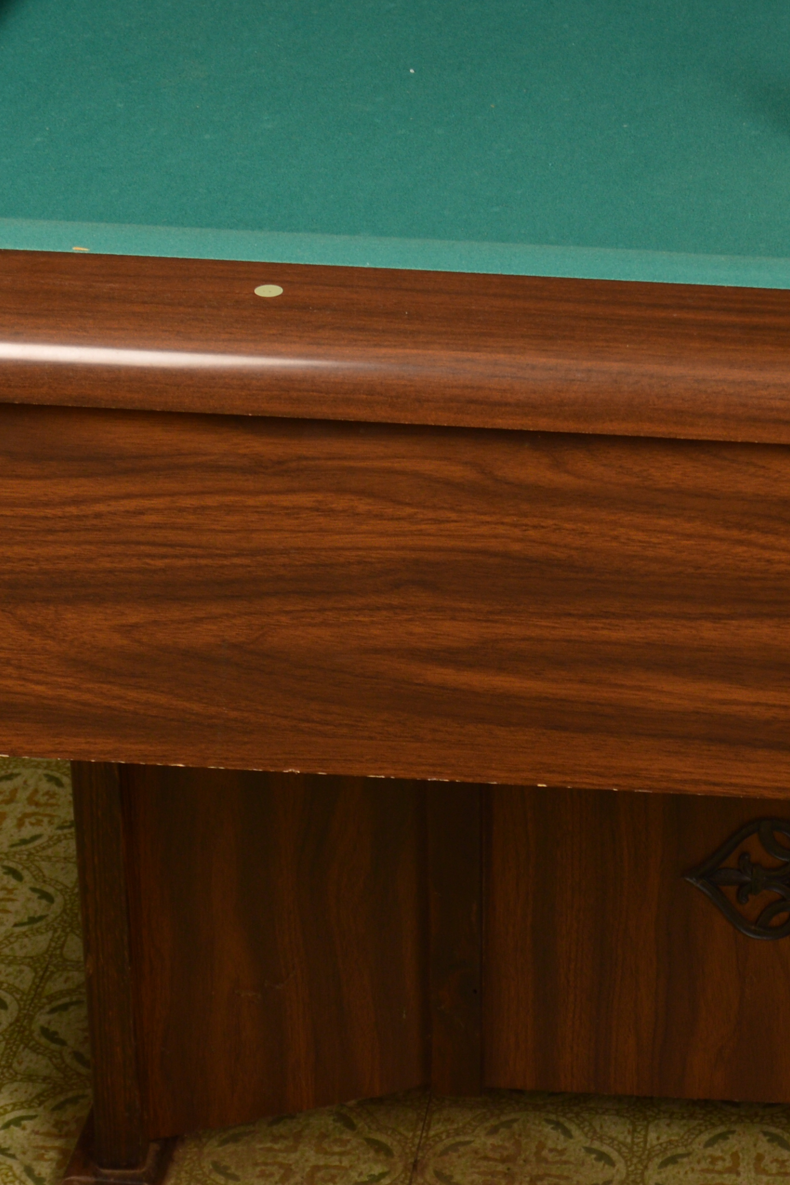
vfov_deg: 19.1
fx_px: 3521
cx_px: 806
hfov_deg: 12.6
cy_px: 646
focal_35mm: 107
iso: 100
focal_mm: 26
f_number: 5.6
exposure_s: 1/160
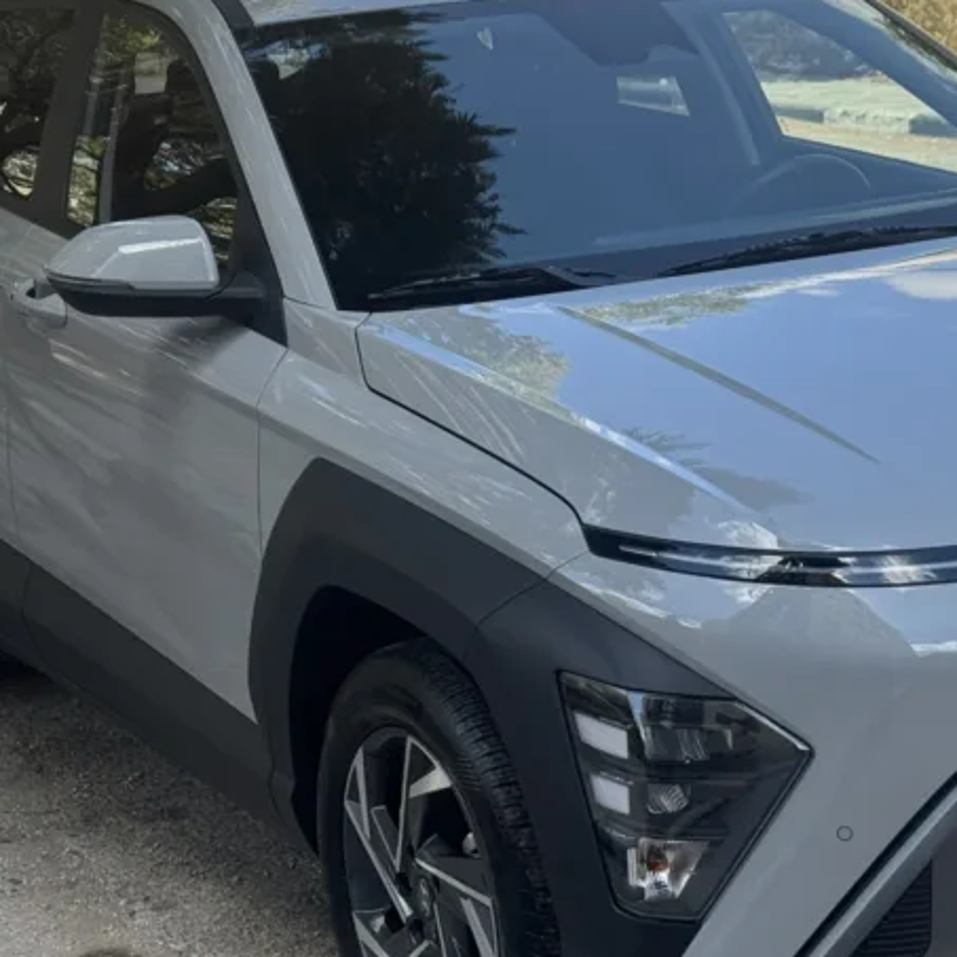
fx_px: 2815
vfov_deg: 19.3
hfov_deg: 19.2
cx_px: 651
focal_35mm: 90
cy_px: 387
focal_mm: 6.76
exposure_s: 1/1818
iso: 64
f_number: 1.78
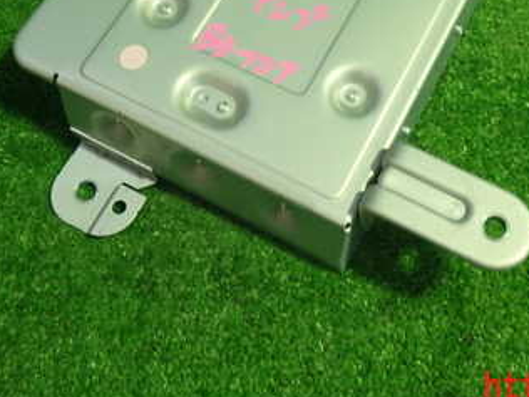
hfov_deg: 33.4
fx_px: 871
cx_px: 360
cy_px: 32
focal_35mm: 57
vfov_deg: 24.8
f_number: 2.3
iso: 200
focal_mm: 5.4
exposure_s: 1/40
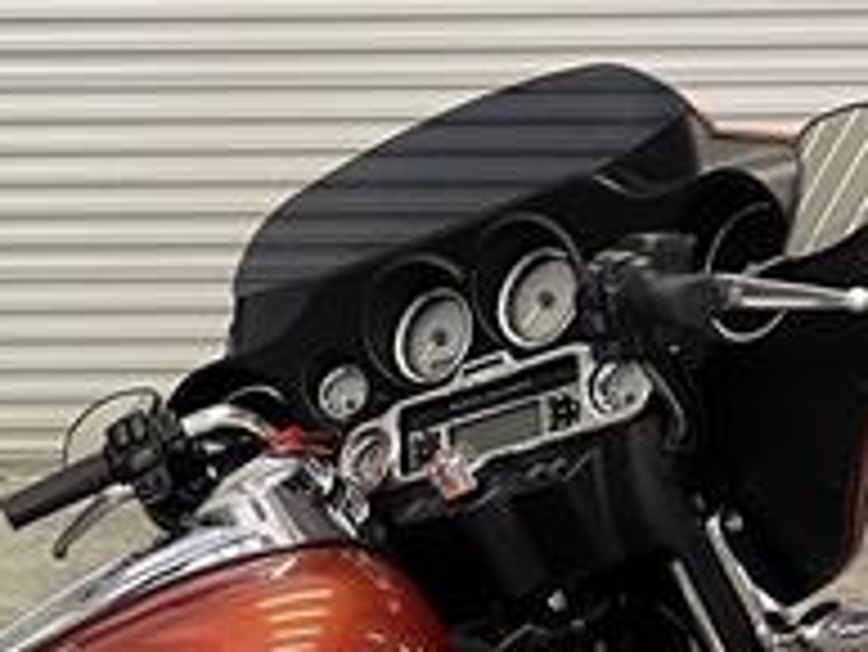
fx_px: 2158
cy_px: 769
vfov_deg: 16.5
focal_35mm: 86
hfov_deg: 21.0
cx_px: -202
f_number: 1.6
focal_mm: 5.1
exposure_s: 1/60
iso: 200
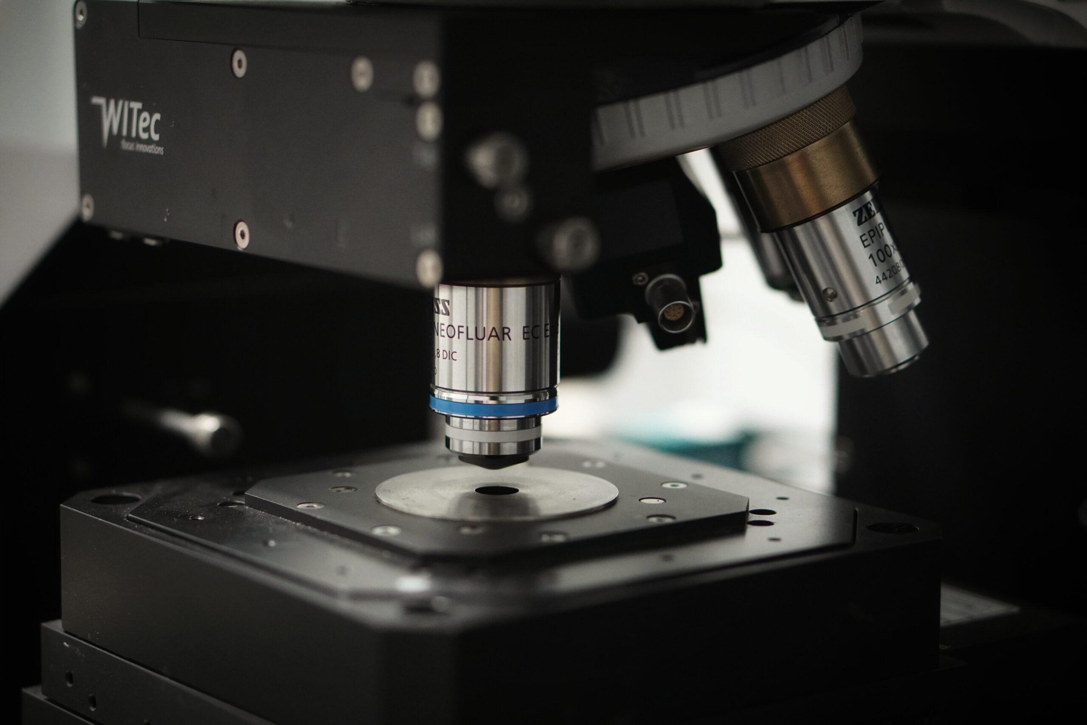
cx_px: 544
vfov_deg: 18.2
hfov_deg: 27.0
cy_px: 362
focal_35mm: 75
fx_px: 2265
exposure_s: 1/160
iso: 2000
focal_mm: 50
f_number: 2
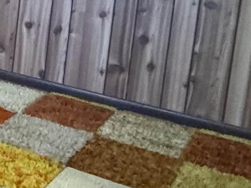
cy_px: -53
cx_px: -308
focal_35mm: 86
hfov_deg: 15.6
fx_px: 624
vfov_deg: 16.3
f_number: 2.2
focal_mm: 2.22
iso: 800
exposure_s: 1/60
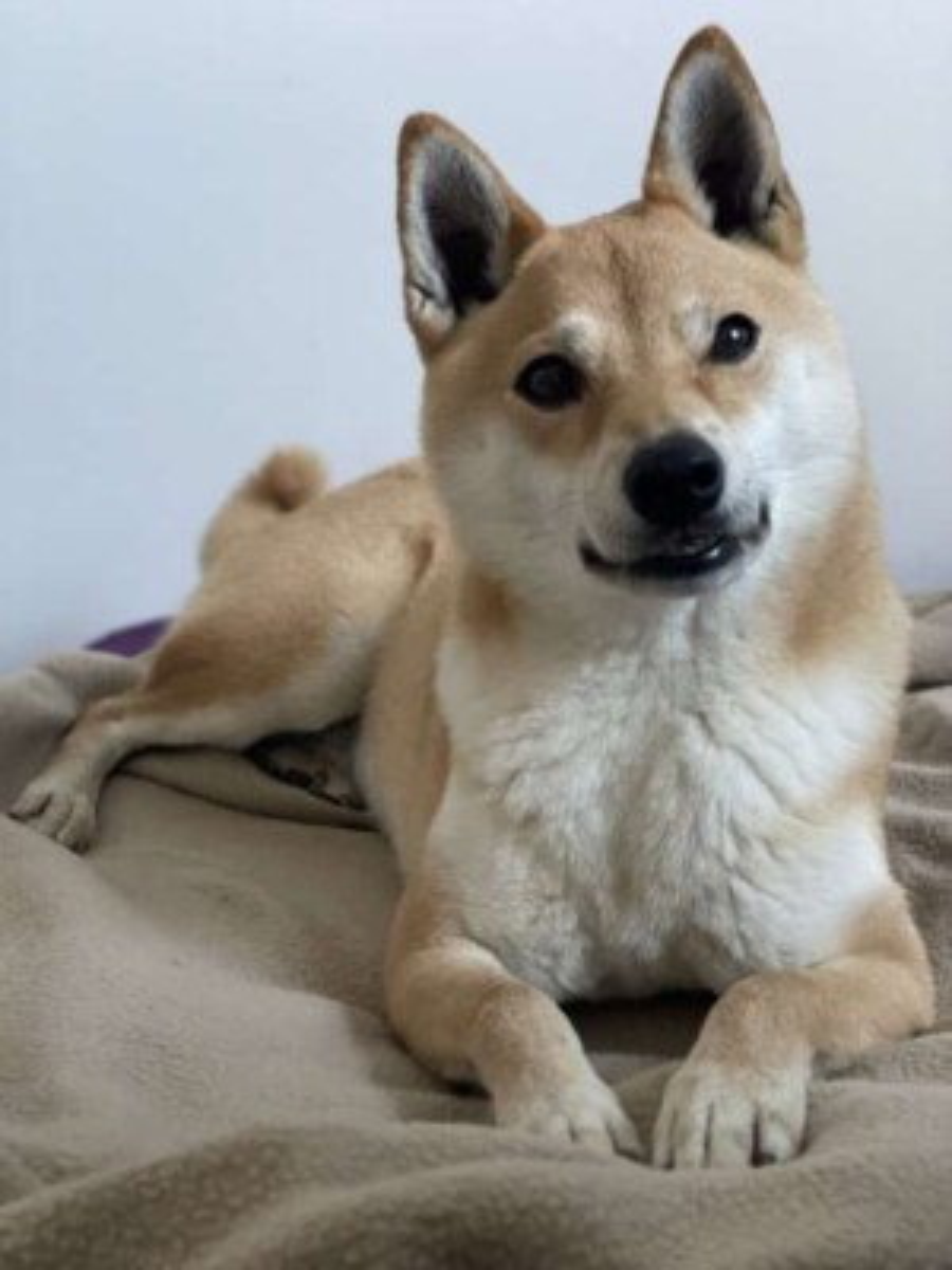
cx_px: 476
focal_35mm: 52
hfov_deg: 28.0
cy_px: 635
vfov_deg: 36.8
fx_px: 1907
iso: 320
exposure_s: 1/40
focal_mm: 6
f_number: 2
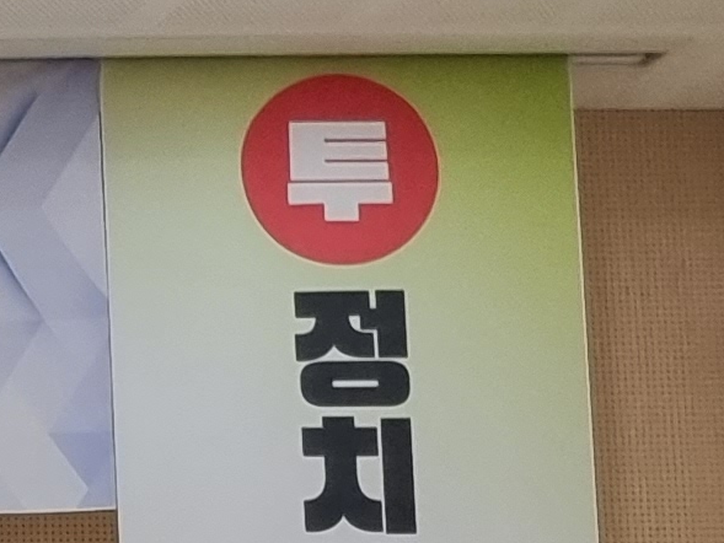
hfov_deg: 8.9
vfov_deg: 8.4
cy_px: 1267
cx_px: -1723
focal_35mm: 163
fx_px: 3410
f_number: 1.8
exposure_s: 1/120
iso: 160
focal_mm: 6.7
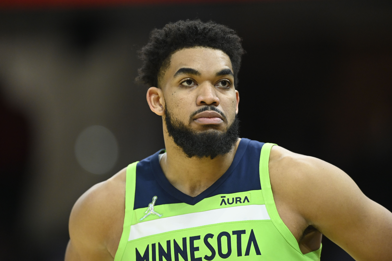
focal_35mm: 400
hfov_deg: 5.2
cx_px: 196
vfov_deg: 3.4
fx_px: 4355
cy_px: 130
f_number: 2.8
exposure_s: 1/2000
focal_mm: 400
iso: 4000
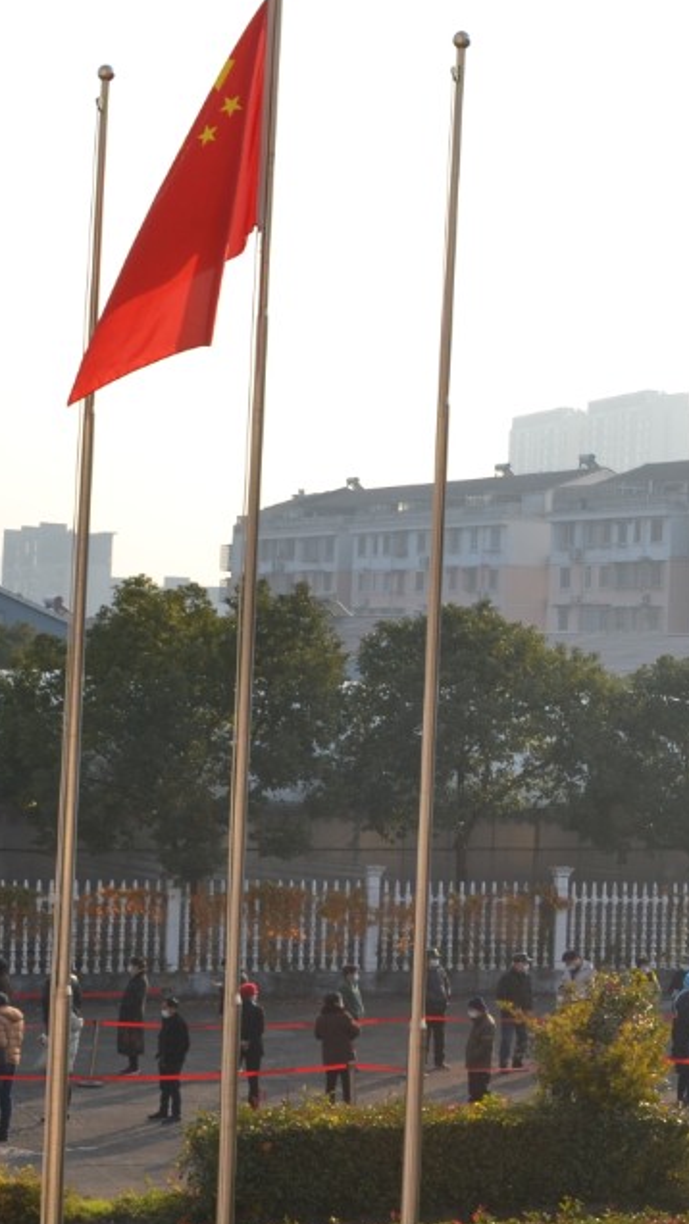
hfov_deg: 13.5
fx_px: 2824
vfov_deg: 24.5
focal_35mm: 87
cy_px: 597
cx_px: 822
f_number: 7.1
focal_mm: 22
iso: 100
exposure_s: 1/200
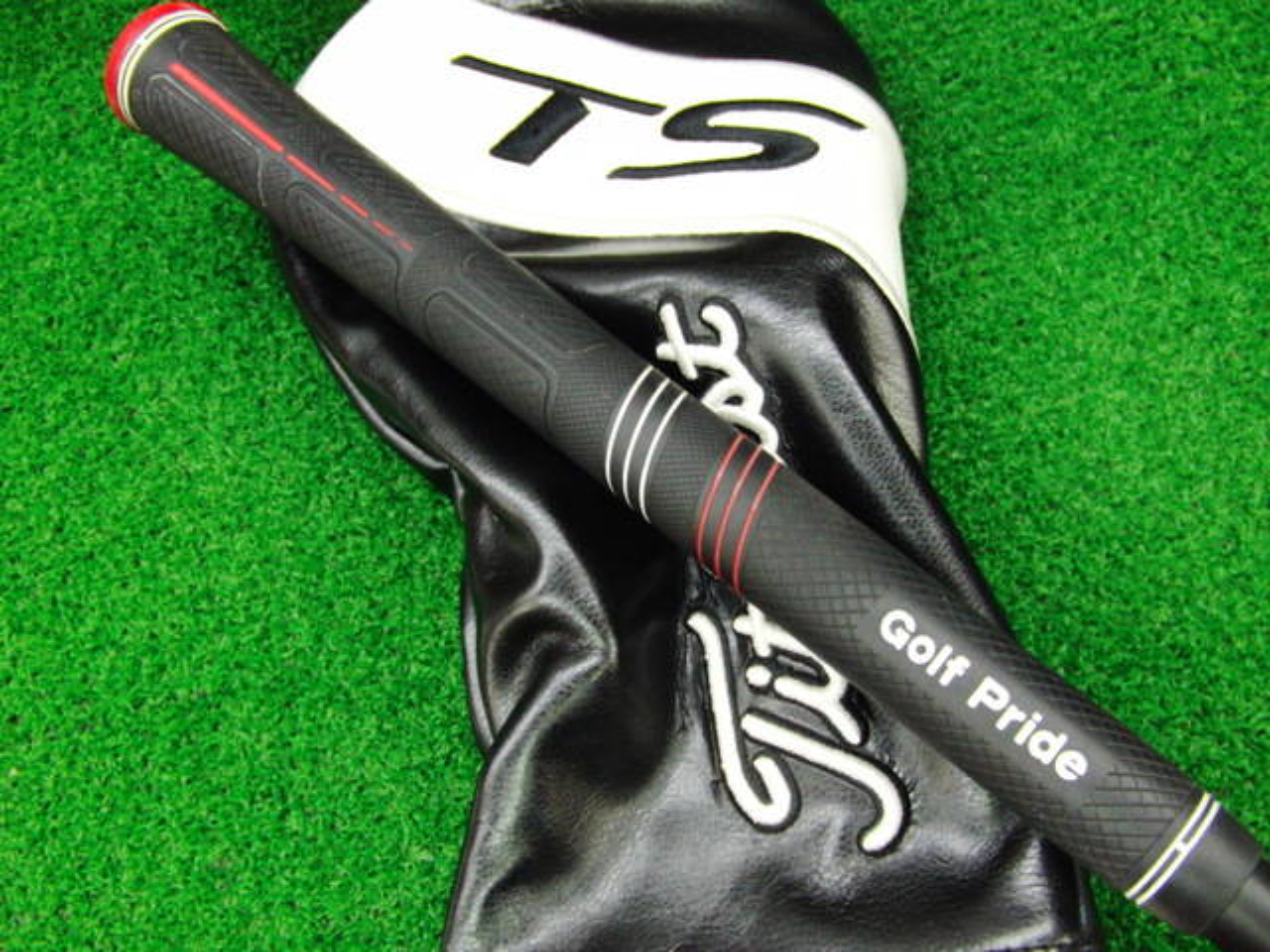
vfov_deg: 38.7
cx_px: 635
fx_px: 1357
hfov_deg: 50.1
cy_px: 476
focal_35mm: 37
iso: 400
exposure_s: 1/30
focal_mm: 6.42
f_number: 3.6
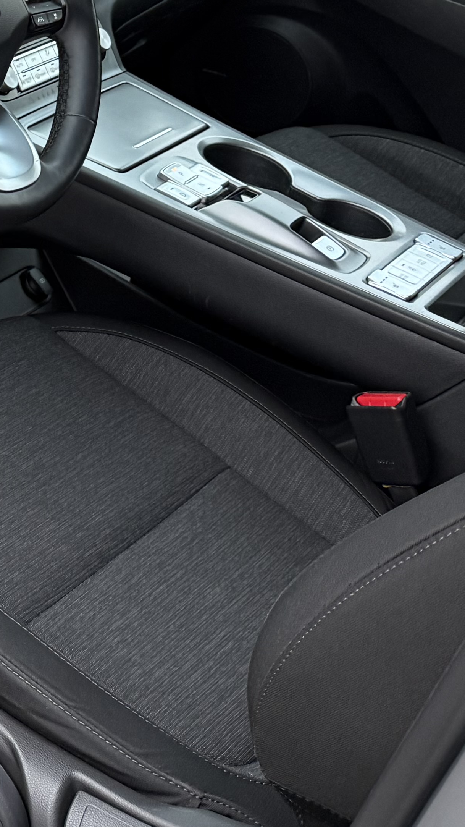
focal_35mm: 69
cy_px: 201
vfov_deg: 30.0
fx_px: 1512
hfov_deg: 14.6
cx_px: -446
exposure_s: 1/97
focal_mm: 6.76
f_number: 1.78
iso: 200
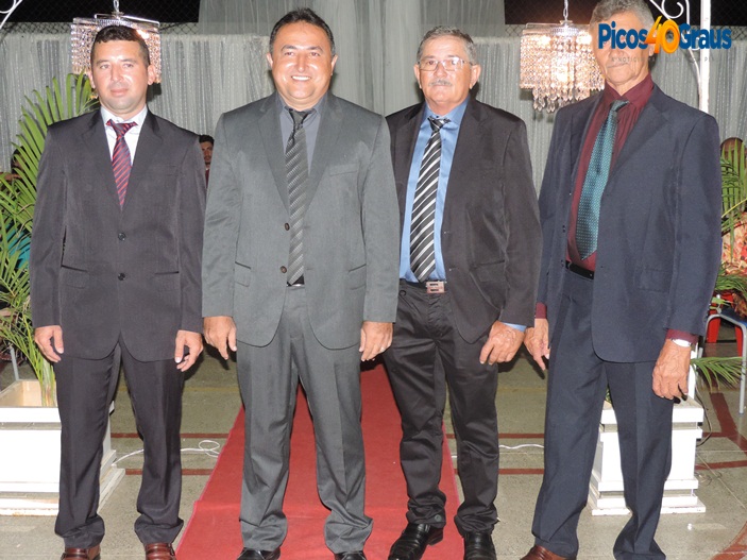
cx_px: 374
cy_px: 280
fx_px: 1014
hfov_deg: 40.4
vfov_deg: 30.9
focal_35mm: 47
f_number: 3.5
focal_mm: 8.3
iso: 640
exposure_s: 1/100
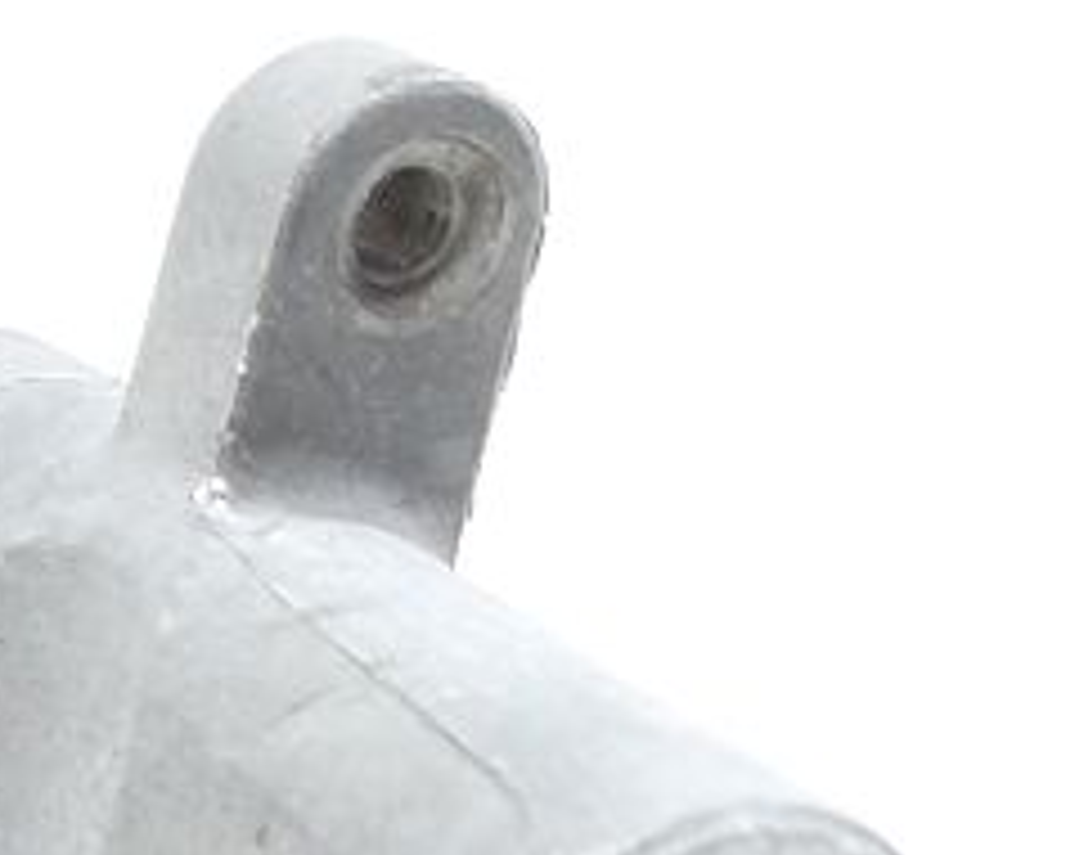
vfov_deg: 9.8
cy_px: 2156
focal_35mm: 137
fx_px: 4326
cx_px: -1446
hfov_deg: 11.7
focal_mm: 5.23
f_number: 1.8
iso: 125
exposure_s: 1/50
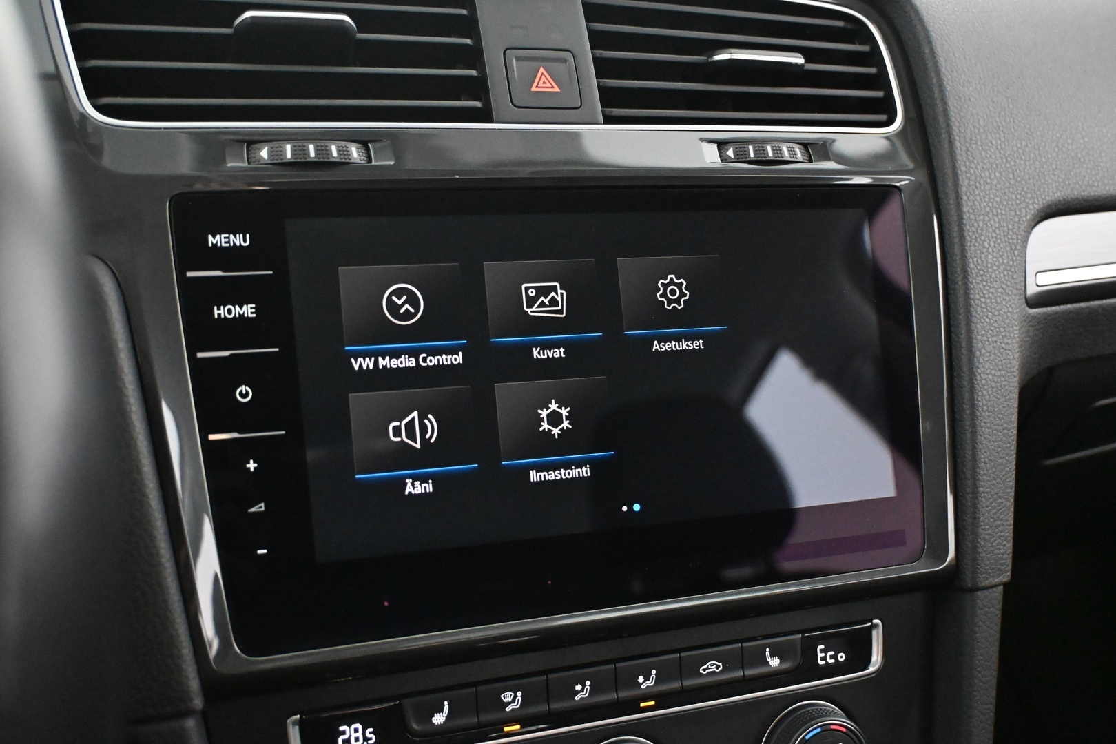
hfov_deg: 51.3
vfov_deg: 35.5
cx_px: 558
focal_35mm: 38
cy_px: 372
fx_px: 1162
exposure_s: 1/40
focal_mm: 25
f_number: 4.2
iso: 9000
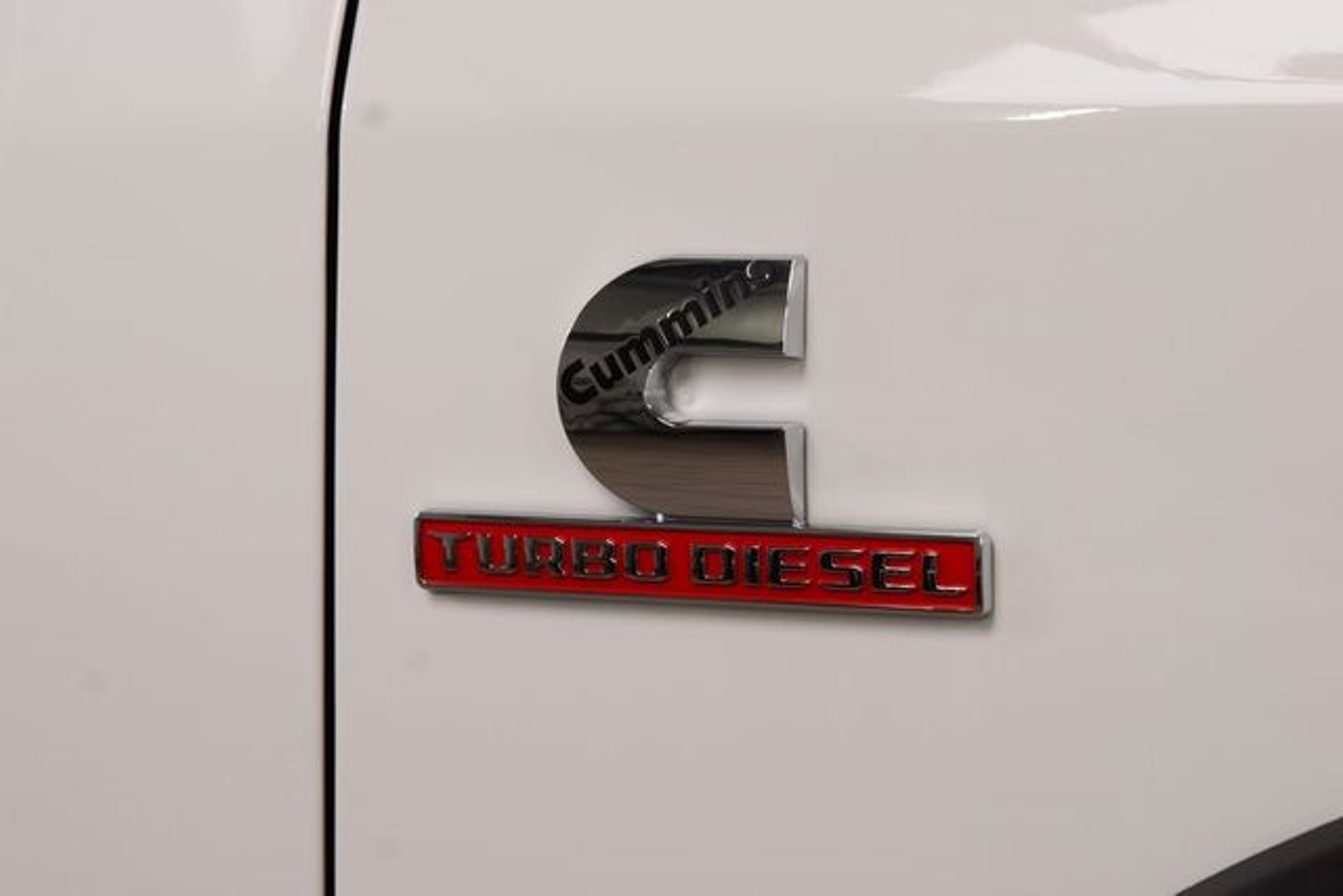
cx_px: 672
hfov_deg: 19.5
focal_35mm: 105
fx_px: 3918
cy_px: 448
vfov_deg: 13.0
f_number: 7.1
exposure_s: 1/40
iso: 400
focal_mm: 70
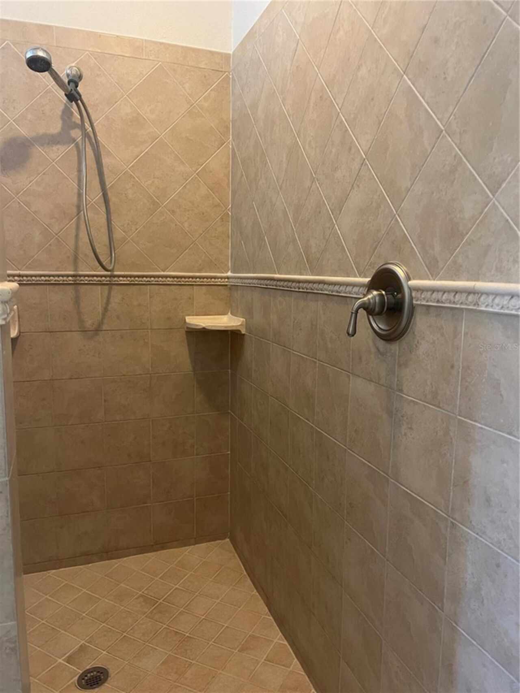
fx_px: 521
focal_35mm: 26
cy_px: 346
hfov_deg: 53.1
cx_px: 260
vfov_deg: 67.3
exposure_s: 1/60
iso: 320
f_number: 1.5
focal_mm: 5.7
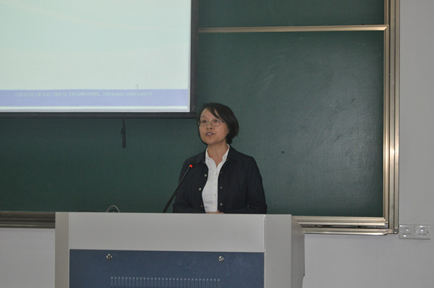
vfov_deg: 16.5
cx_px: 217
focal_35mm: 82
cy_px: 144
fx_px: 993
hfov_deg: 24.7
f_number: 5.6
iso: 800
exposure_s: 1/60
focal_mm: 55
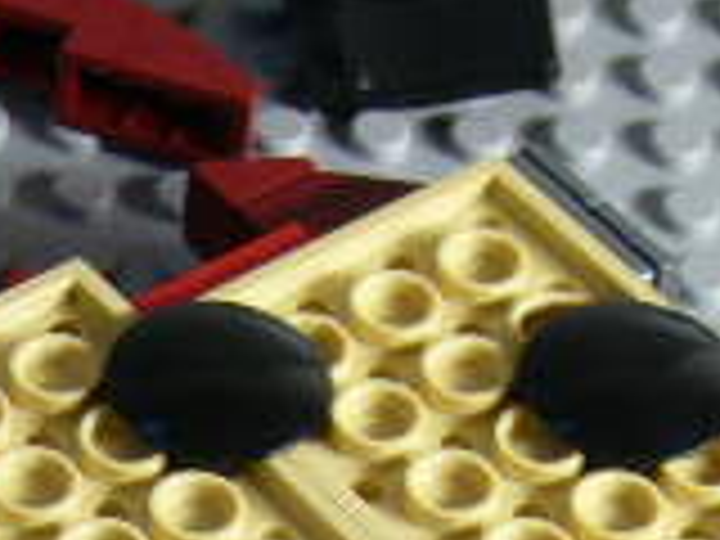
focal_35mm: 240
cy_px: 990
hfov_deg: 8.1
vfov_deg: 6.1
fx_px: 4992
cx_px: -207
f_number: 3.6
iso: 80
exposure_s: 1/30
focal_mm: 9.9
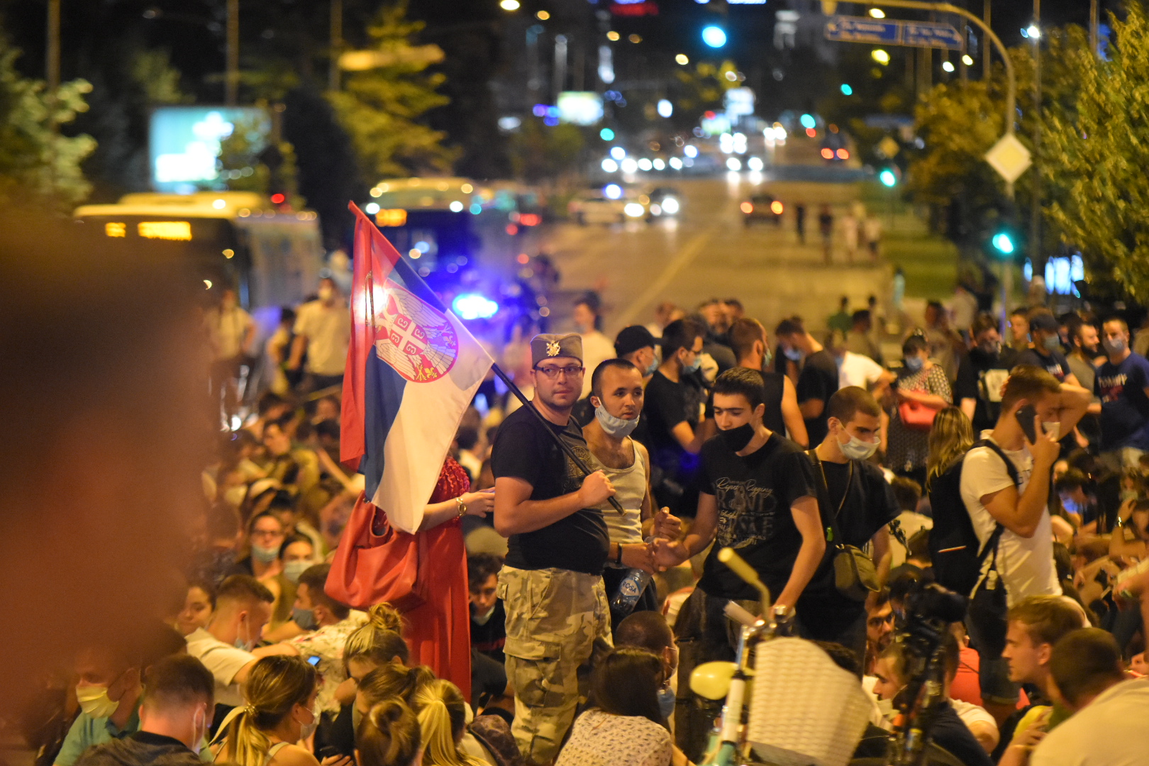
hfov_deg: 9.5
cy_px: 383
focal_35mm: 218
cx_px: 574
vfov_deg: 6.3
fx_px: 6941
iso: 4000
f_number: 2.8
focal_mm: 145
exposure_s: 1/100
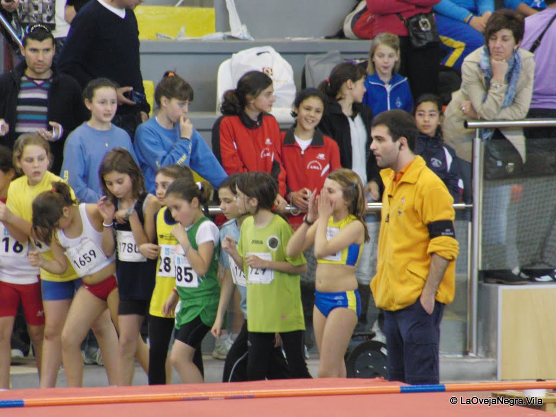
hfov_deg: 4.2
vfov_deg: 3.2
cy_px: 208
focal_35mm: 471
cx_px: 278
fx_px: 7565
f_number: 4.4
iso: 400
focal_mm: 83.3
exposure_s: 1/40
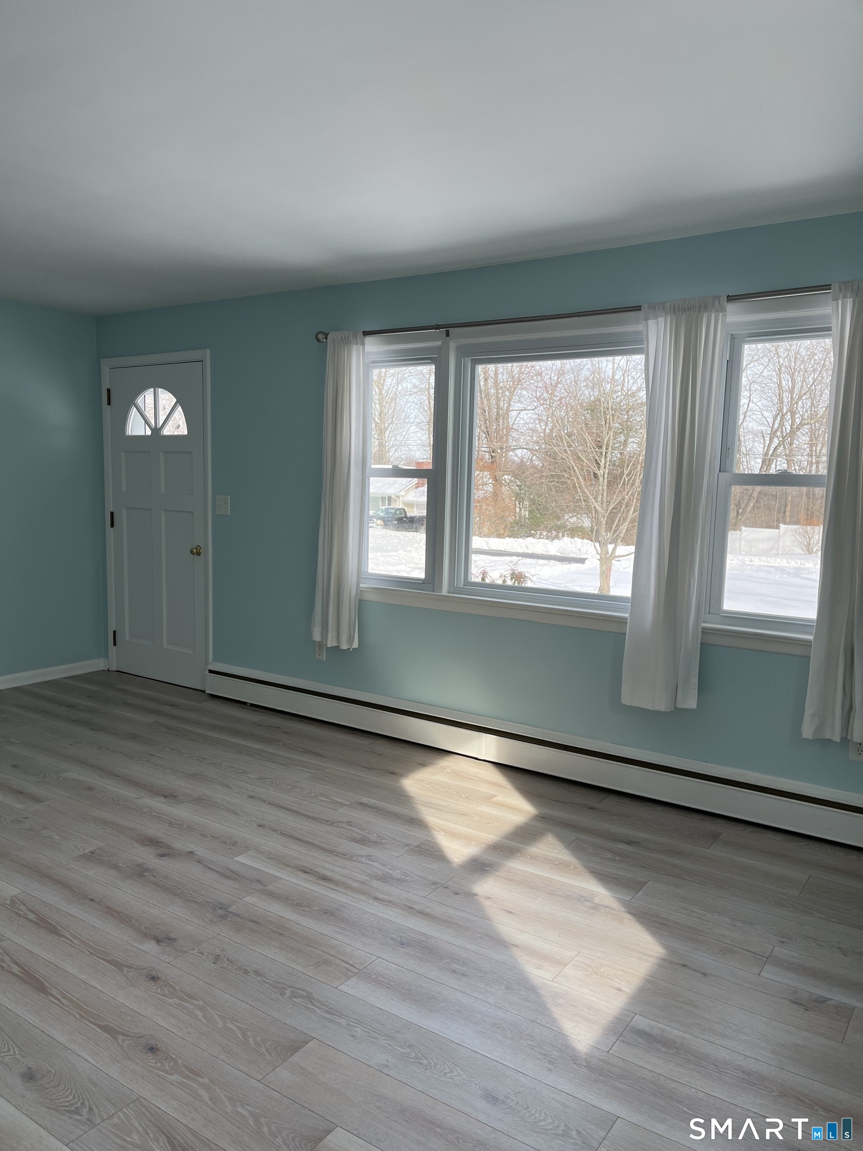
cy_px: 576
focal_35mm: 26
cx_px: 432
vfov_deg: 67.3
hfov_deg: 53.1
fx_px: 864
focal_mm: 5.1
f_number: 1.6
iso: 50
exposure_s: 1/483
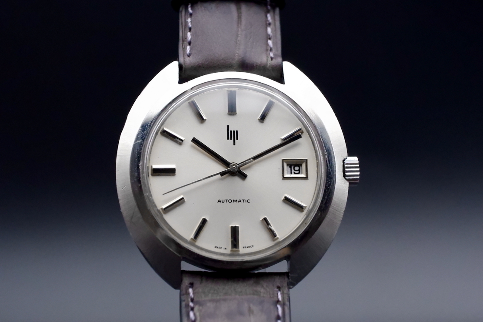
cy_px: 163
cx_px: 234
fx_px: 1180
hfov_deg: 23.1
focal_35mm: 88
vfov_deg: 15.5
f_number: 5.6
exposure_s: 1/4000
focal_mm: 48.4
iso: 6400
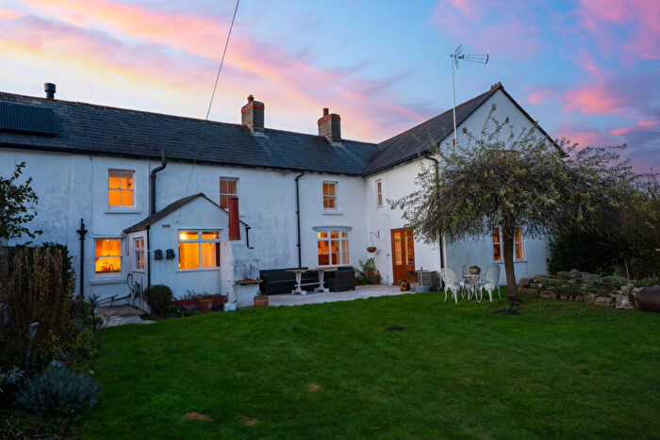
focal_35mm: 25
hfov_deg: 71.5
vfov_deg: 51.3
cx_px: 330
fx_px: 458
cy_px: 220
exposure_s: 1/1.25
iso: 250
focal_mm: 25
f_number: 13
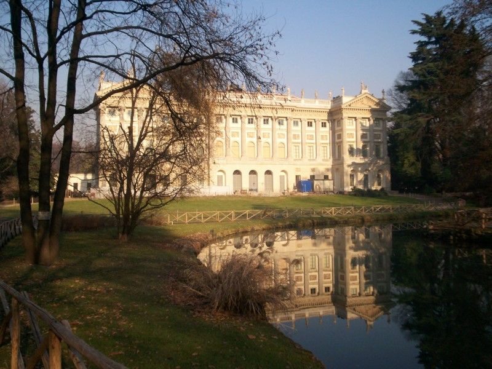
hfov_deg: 51.4
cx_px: 246
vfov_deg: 39.7
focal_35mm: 36
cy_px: 184
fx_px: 512
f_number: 4.5
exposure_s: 1/467
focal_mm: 5.9
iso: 100
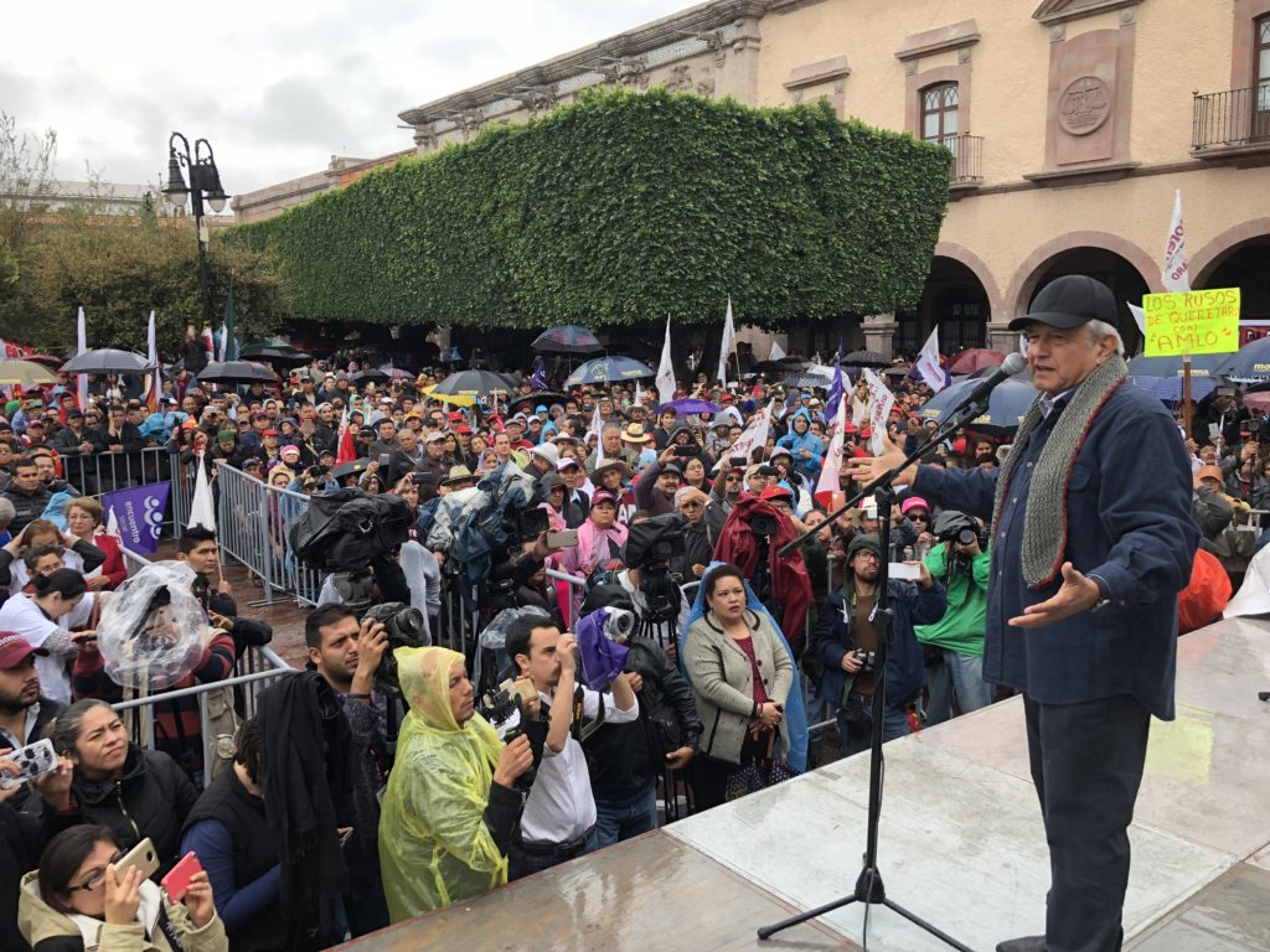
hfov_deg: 61.7
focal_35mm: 29
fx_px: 1064
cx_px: 635
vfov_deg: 48.2
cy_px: 476
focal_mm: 3.99
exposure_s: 1/120
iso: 32
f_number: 1.8
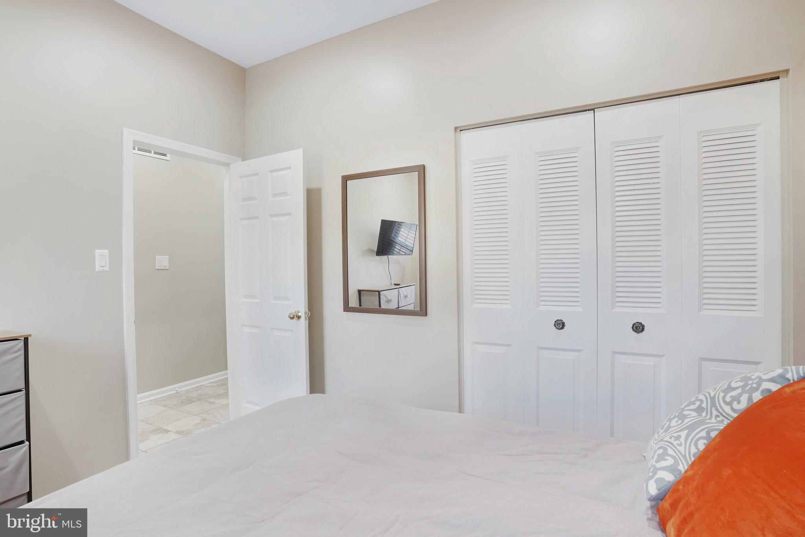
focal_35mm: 17
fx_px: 380
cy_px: 268
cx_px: 402
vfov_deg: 70.5
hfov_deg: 93.3
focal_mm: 17
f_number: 8
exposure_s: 1/15
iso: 1250
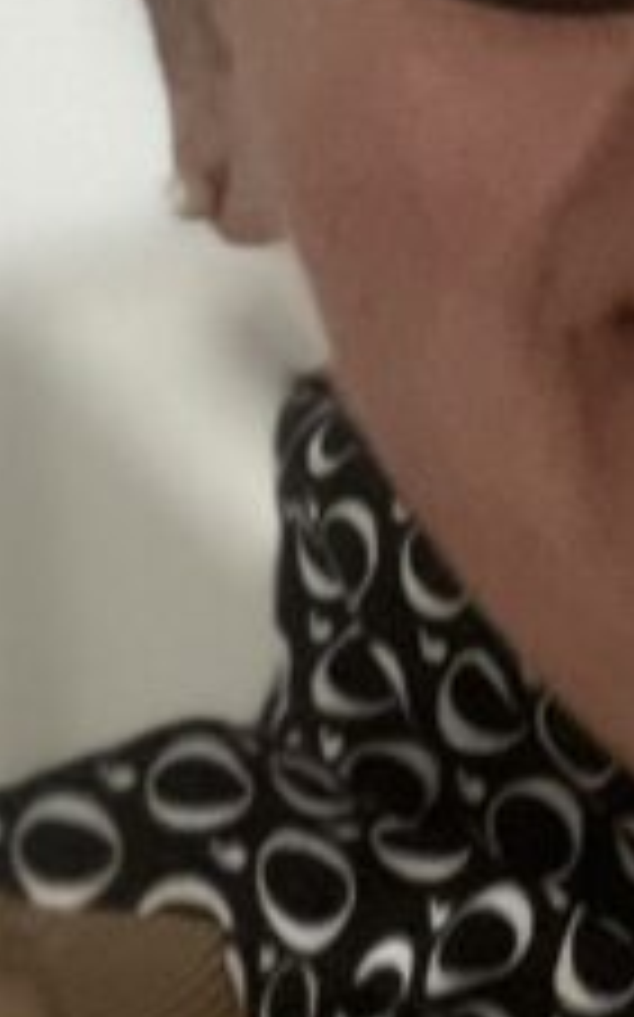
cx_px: 827
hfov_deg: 8.9
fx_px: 3986
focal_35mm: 144
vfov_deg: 14.5
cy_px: 216
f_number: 2.2
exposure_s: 1/30
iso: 640
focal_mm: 2.71
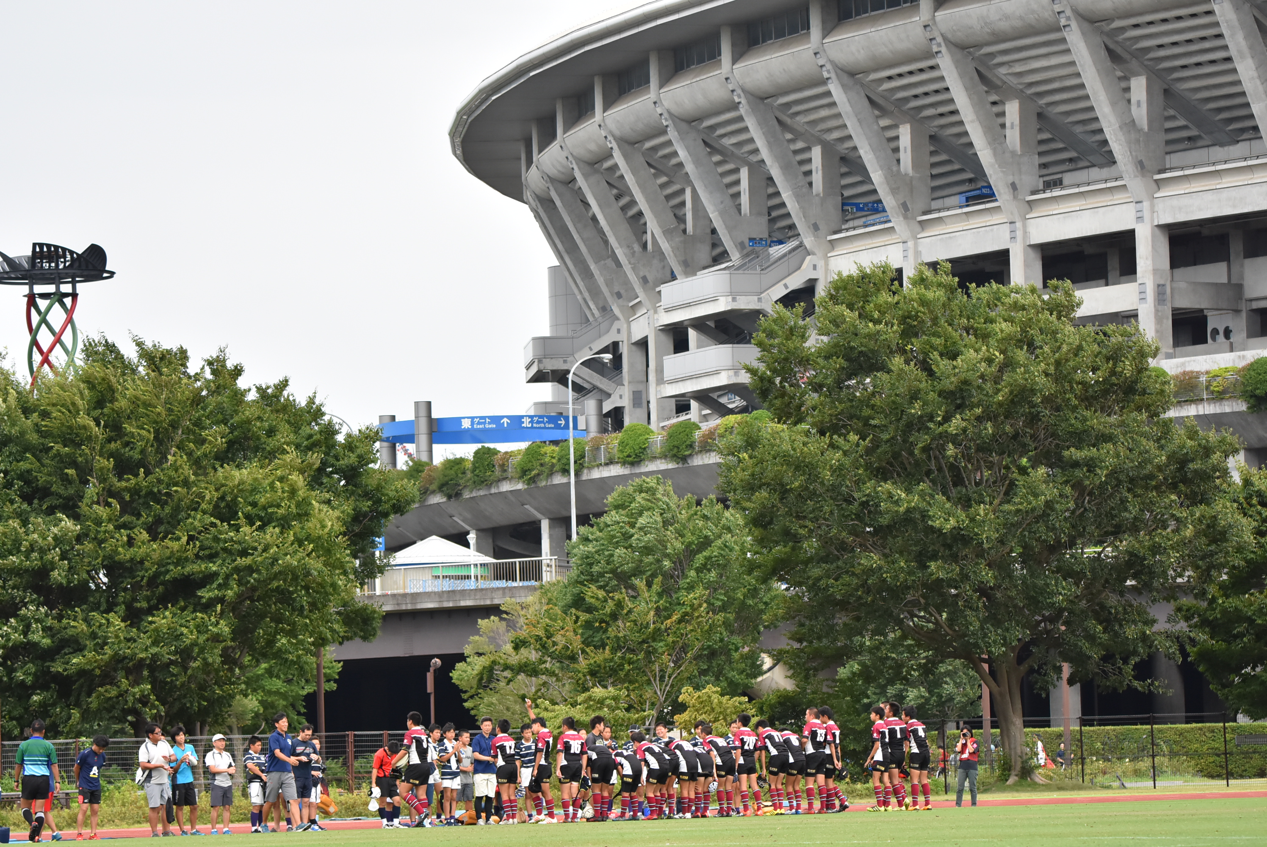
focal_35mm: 150
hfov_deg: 13.7
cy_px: 424
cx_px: 634
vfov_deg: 9.2
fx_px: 5283
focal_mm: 100
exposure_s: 1/1600
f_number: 5
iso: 900
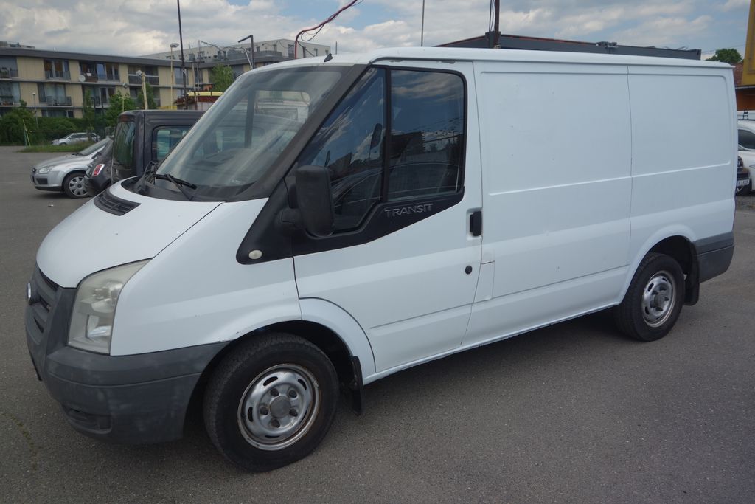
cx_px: 378
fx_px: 587
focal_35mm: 28
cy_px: 252
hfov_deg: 65.5
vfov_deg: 46.4
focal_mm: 10.4
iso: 125
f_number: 4
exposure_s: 1/1000
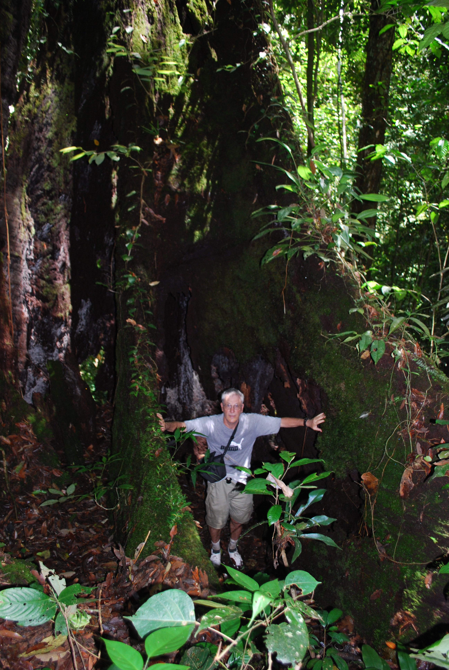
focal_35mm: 27
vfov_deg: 67.3
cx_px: 224
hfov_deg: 48.0
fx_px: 504
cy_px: 335
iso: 320
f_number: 3.5
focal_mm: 18
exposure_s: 1/60
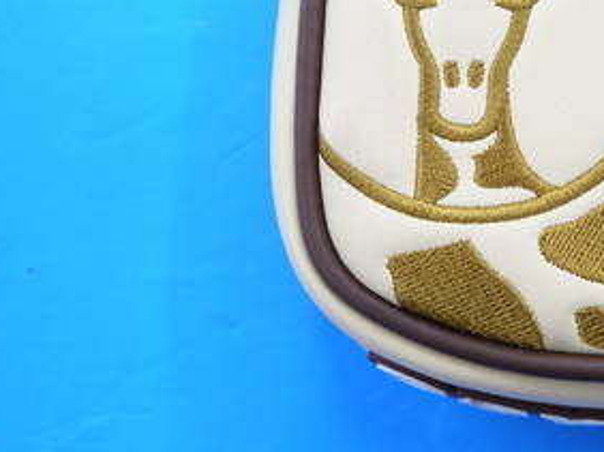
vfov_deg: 13.5
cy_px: 79
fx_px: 1900
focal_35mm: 109
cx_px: 658
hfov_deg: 17.5
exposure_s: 1/60
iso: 400
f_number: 4.5
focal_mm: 24
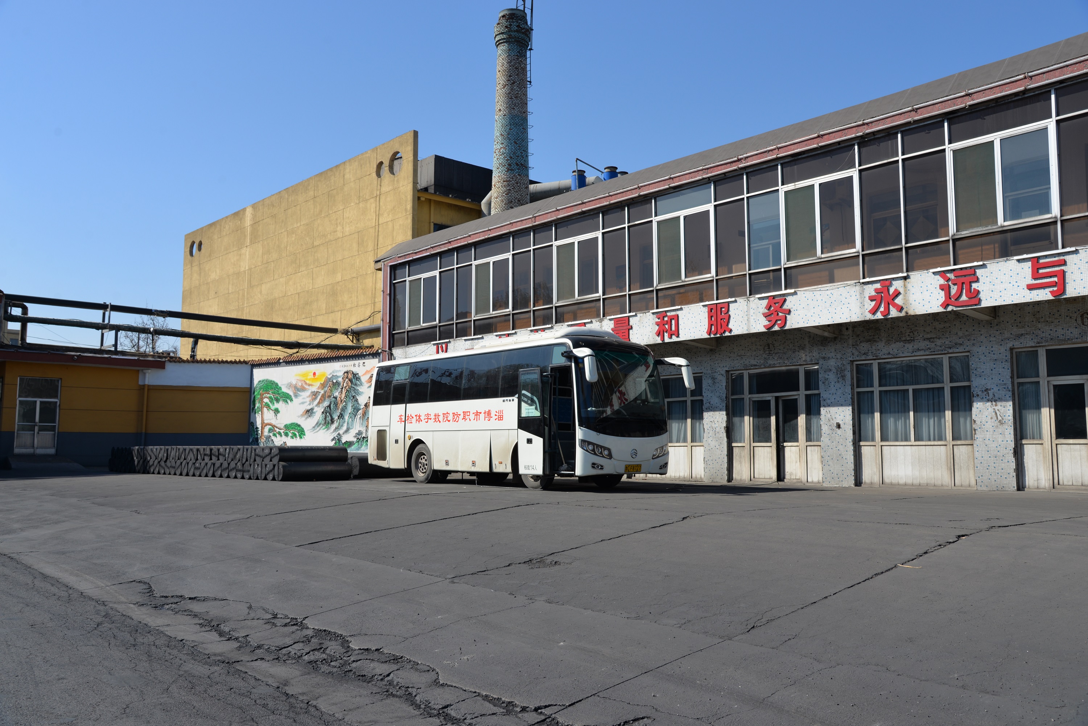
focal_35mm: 31
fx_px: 937
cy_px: 363
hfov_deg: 60.3
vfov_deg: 42.4
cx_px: 544
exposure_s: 1/250
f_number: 8
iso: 100
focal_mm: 31
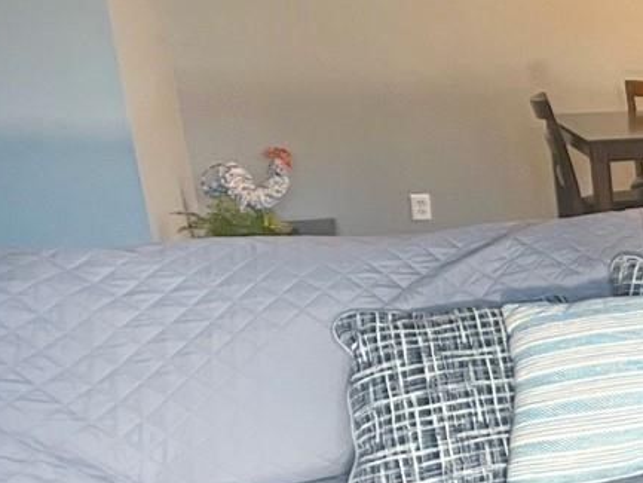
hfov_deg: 17.1
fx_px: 1784
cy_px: 296
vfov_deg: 15.4
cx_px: 1124
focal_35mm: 96
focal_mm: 5.7
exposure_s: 1/60
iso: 200
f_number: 1.5
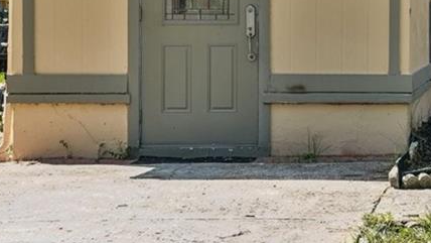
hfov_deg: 14.7
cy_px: -24
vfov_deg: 8.8
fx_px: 1566
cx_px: 613
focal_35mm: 137
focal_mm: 35
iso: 400
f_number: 8
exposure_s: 1/125
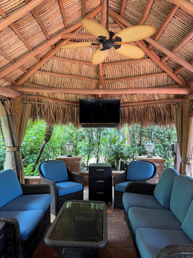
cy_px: 129
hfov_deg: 56.8
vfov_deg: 71.6
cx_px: 96
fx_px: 178
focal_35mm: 24
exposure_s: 1/121
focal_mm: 6.76
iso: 160
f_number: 1.78
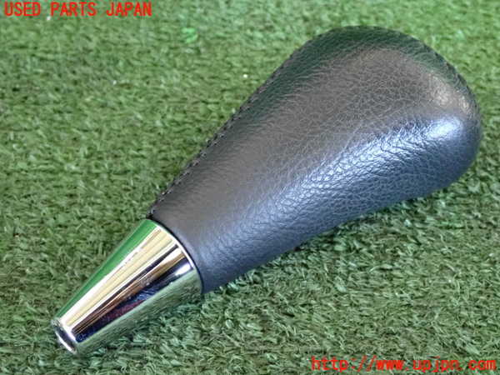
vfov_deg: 19.1
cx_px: 250
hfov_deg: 25.3
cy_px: 188
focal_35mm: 77
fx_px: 1112
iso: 3200
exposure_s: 1/125
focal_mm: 13.65
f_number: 4.1
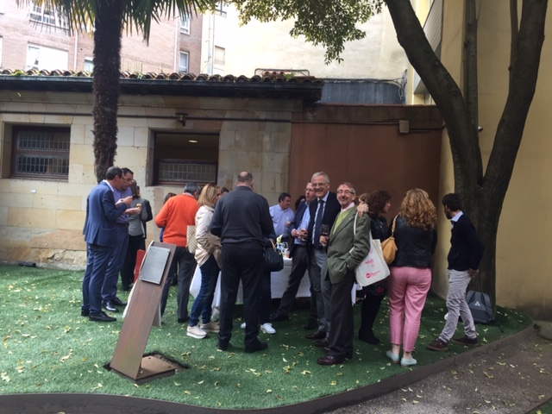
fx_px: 462
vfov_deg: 48.2
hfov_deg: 61.7
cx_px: 276
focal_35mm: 29
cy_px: 207
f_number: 2.2
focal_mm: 4.15
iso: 40
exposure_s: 1/100
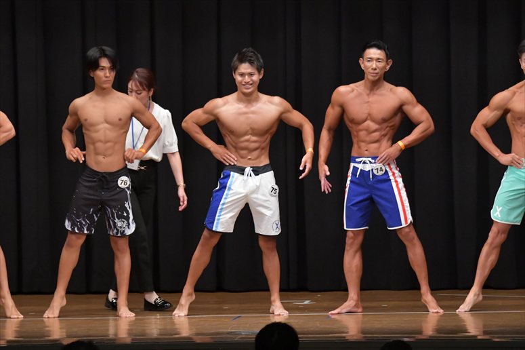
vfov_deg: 6.8
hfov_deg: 10.2
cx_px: 262
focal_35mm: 202
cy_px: 175
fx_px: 2944
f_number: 5.6
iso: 6400
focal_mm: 135
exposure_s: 1/400
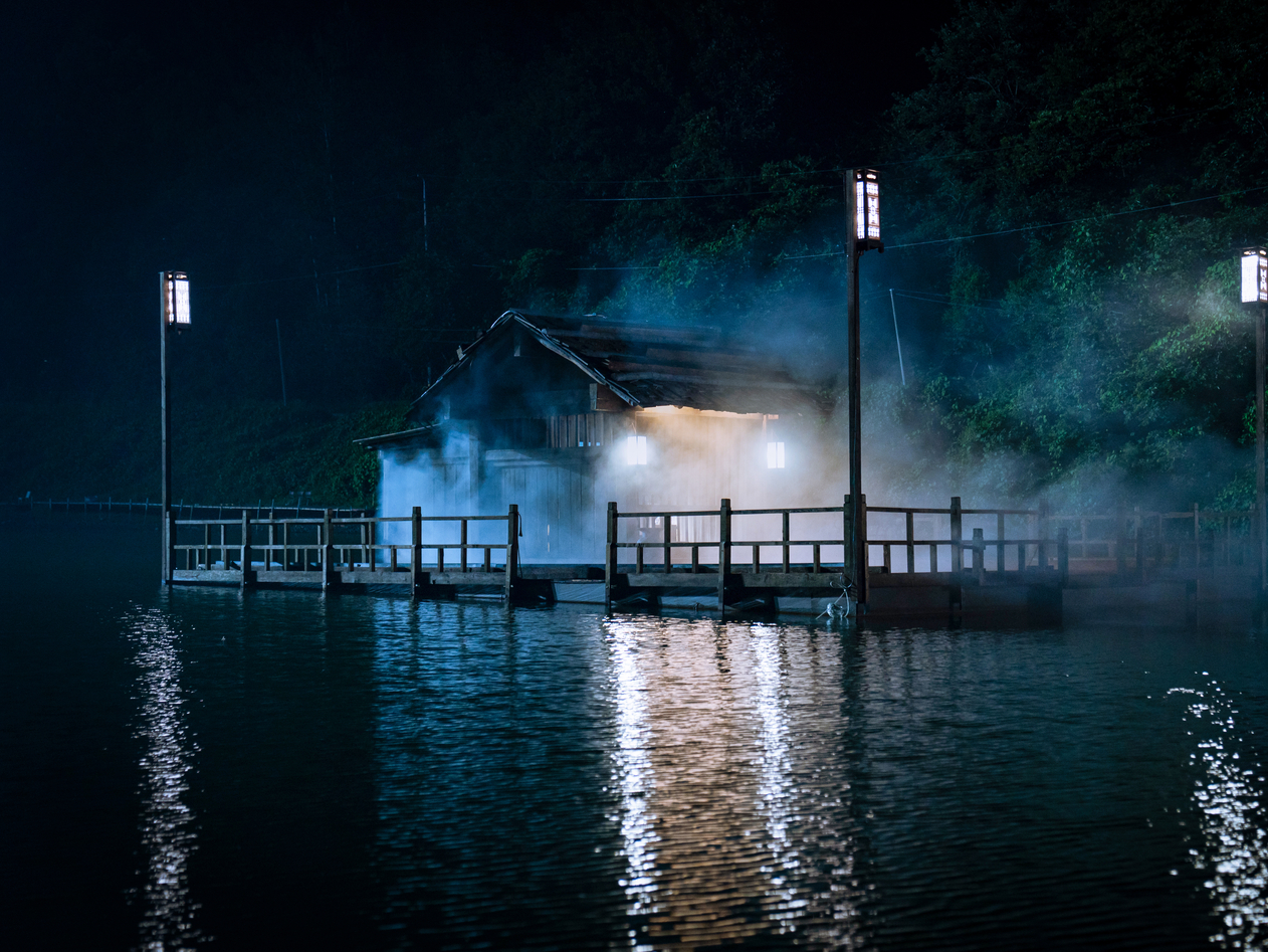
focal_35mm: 57
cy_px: 478
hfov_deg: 33.7
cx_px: 720
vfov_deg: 25.7
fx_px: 2088
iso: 800
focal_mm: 52
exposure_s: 1/125
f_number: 2.8
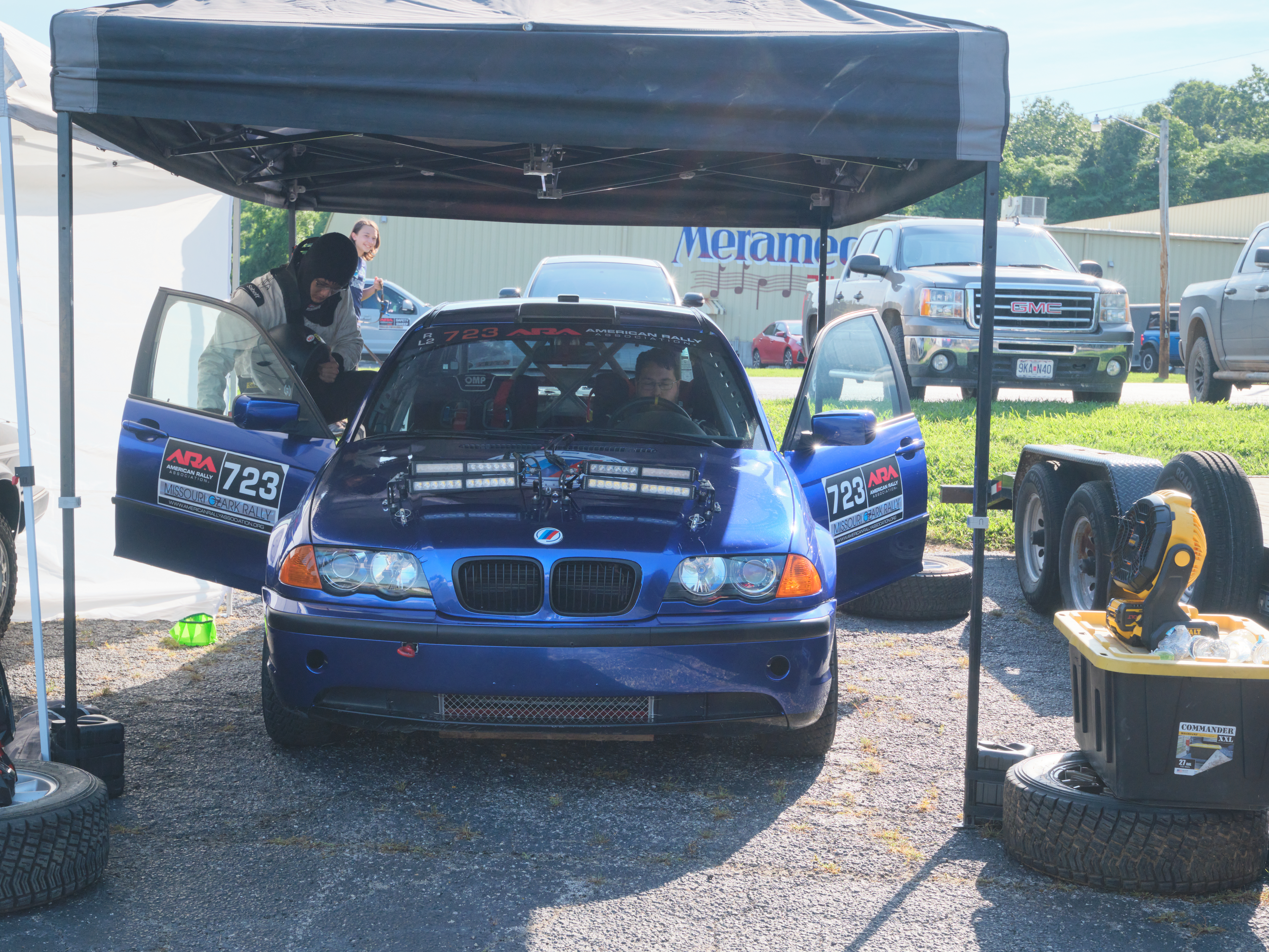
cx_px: 552
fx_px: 1796
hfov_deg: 38.8
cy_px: 474
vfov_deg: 29.7
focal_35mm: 49
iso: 500
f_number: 6.4
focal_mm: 30
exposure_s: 1/210
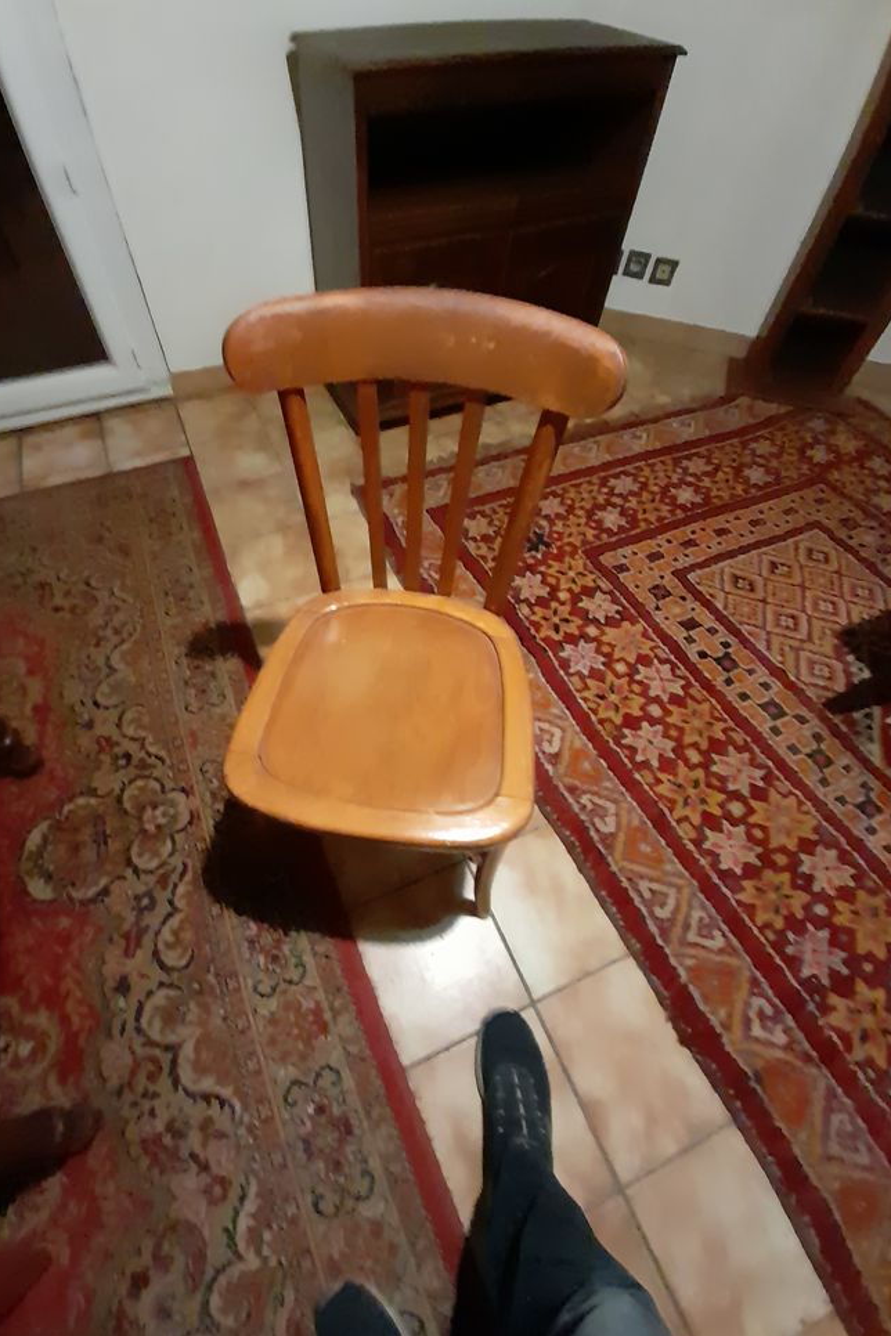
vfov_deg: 104.3
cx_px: 393
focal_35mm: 14
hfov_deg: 80.9
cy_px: 669
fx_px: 520
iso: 800
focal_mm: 1.42
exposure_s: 1/17
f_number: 2.2
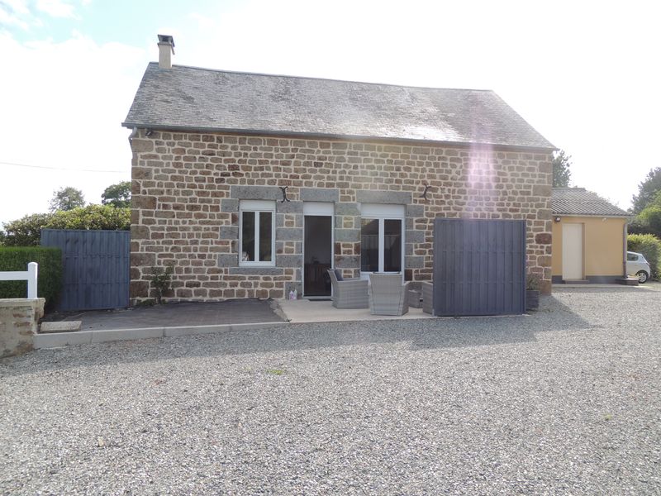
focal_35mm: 24
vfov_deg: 56.8
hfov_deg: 71.6
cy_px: 248
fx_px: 458
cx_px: 330
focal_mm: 4.3
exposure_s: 1/640
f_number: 3
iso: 100
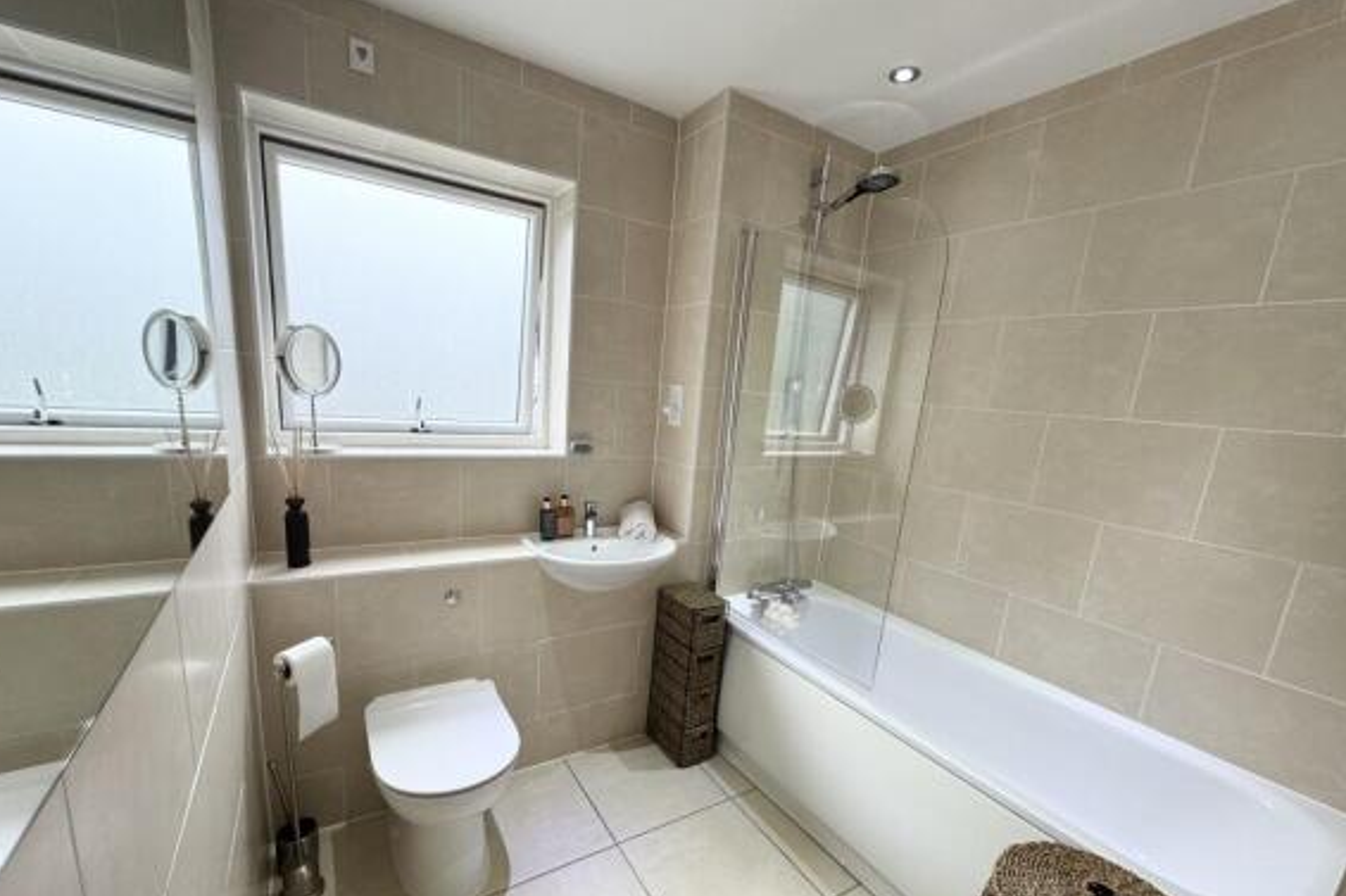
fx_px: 561
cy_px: 510
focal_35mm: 15
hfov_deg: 100.4
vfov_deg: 76.9
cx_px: 655
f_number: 2.2
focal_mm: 2.22
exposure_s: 1/100
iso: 160
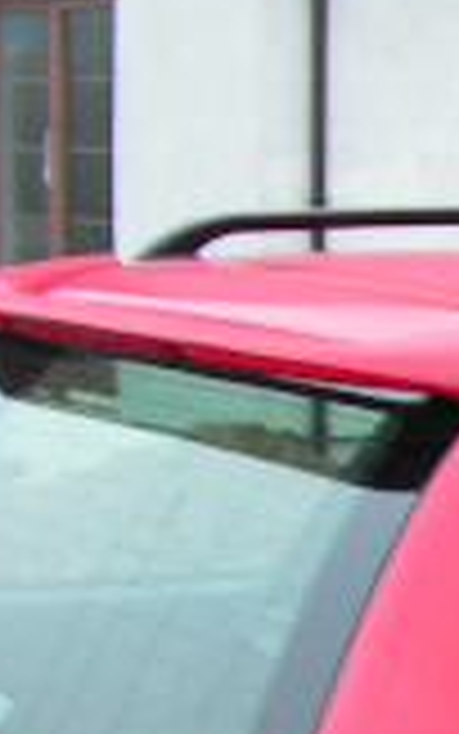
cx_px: 986
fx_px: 3000
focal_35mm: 150
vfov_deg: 13.6
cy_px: 874
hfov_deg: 8.2
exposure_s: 1/15
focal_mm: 6
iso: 200
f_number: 3.2
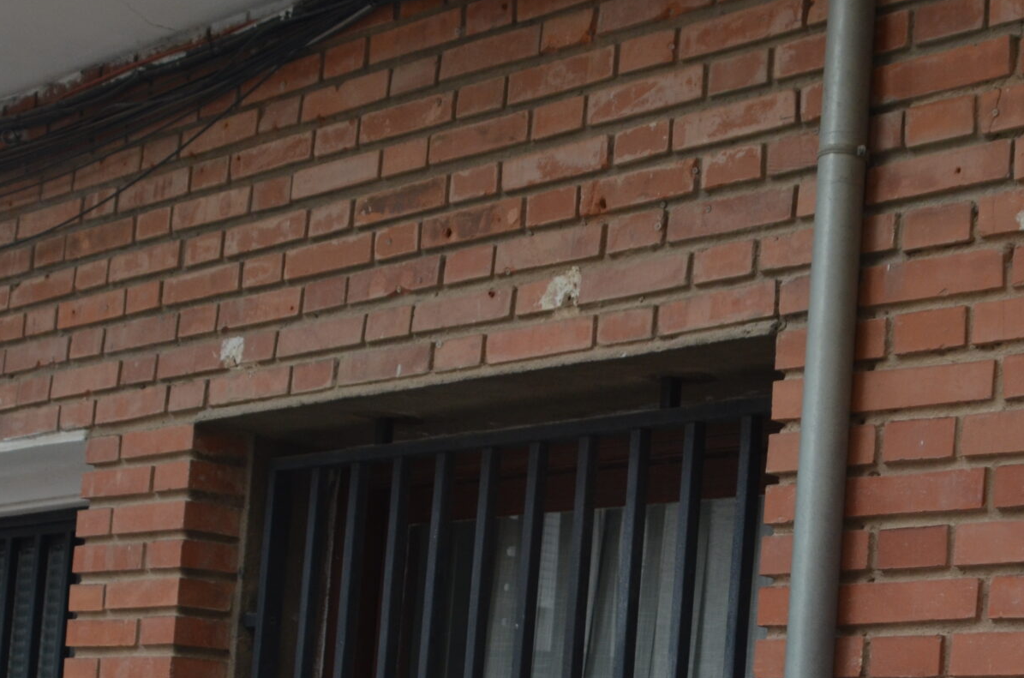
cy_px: 584
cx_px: 668
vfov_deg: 15.0
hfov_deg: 22.6
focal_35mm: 90
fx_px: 2554
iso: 400
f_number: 5
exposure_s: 1/100
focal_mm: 28
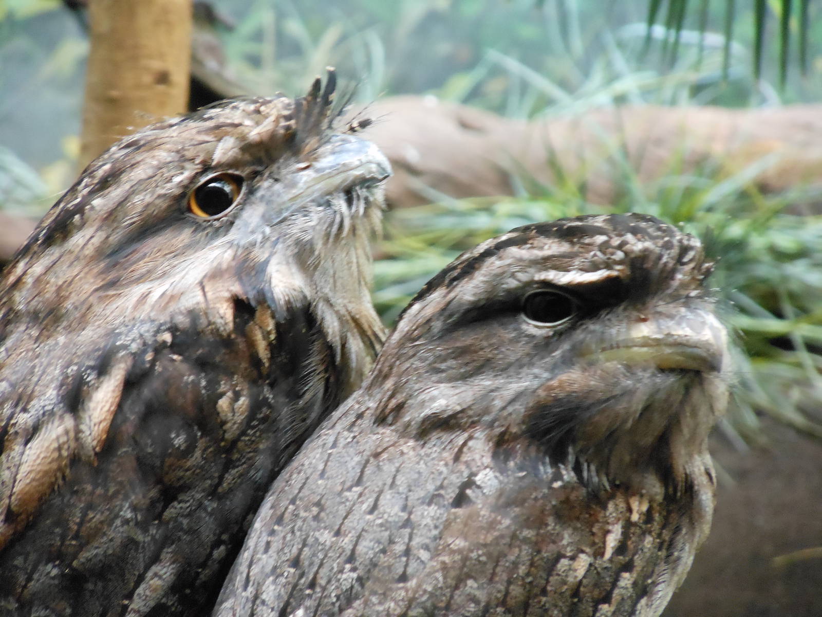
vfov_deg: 7.6
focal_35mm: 196
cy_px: 308
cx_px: 411
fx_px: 4654
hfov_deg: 10.1
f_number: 5.6
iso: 640
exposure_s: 1/8
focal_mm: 35
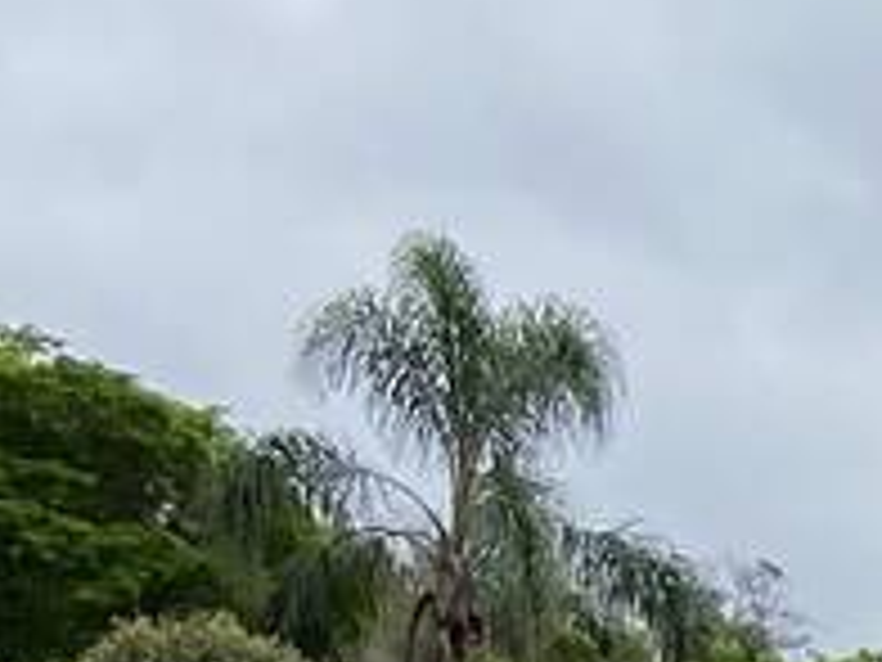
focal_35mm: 191
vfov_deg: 7.0
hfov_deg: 9.1
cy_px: 2000
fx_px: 4867
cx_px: 2228
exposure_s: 1/3205
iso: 32
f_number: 1.8
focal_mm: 4.25
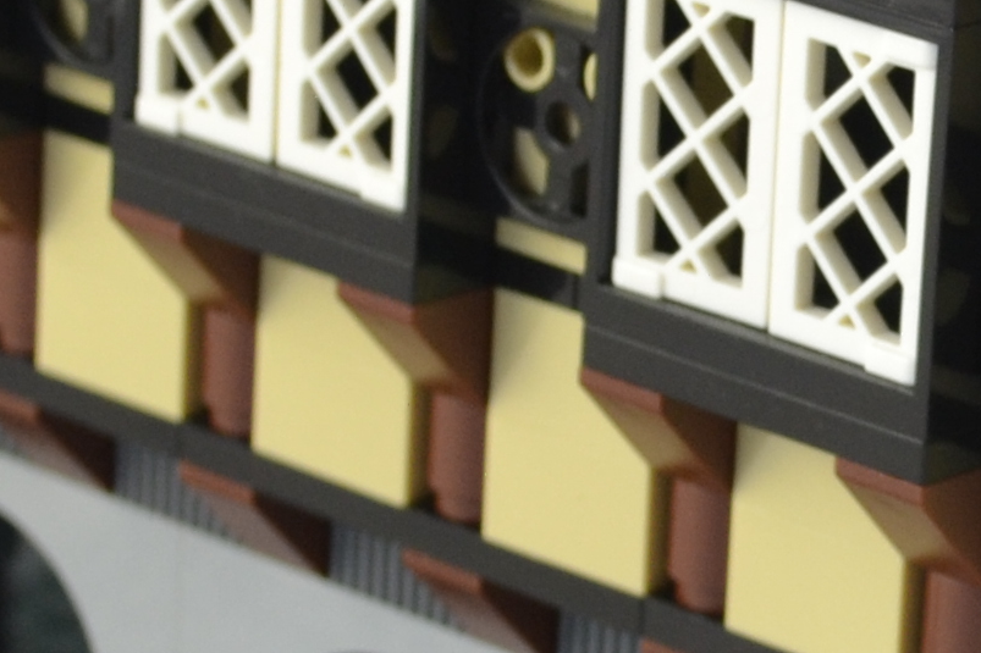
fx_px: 6565
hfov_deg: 8.5
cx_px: 1170
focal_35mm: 241
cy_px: 175
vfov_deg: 5.7
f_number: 4.5
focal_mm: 28
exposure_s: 1/30
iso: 400
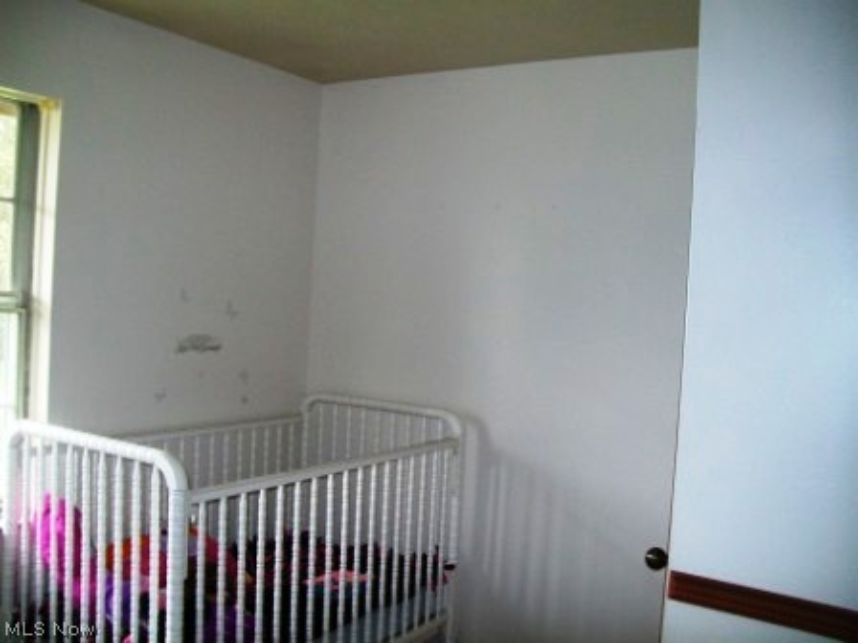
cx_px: 429
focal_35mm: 34
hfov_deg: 54.0
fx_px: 843
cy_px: 322
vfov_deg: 41.8
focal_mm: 6.1
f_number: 2.7
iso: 160
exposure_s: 1/60
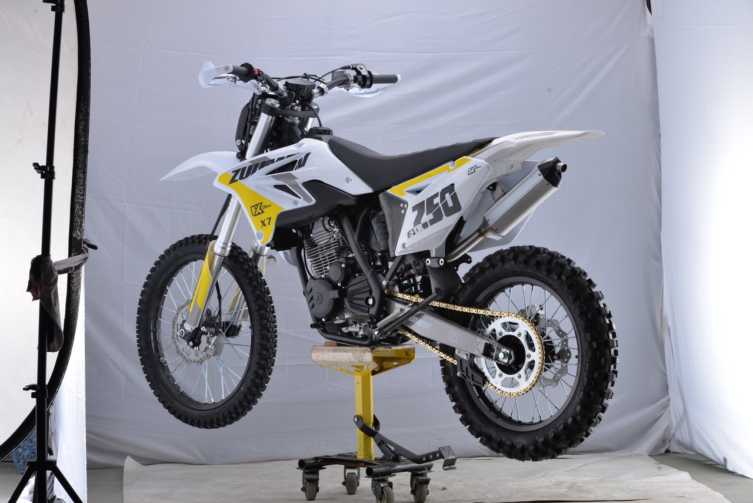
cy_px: 252
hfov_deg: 19.5
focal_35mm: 105
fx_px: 2197
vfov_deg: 13.0
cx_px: 376
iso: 100
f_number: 13
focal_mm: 105
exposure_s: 1/160
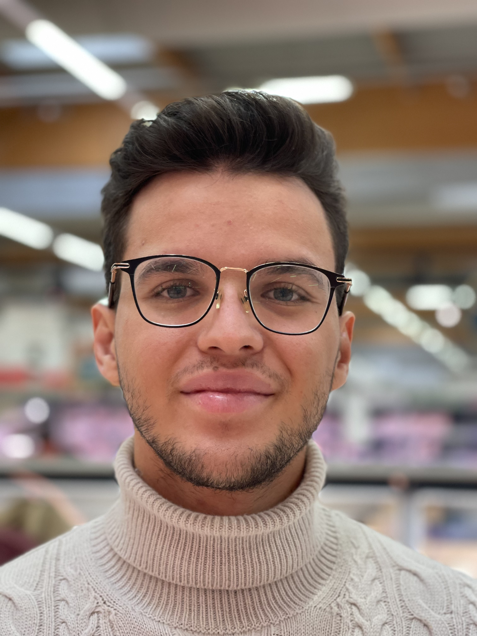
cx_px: 238
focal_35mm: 64
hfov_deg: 22.9
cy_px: 318
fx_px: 1176
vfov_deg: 30.3
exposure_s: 1/119
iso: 250
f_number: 2.2
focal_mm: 7.5
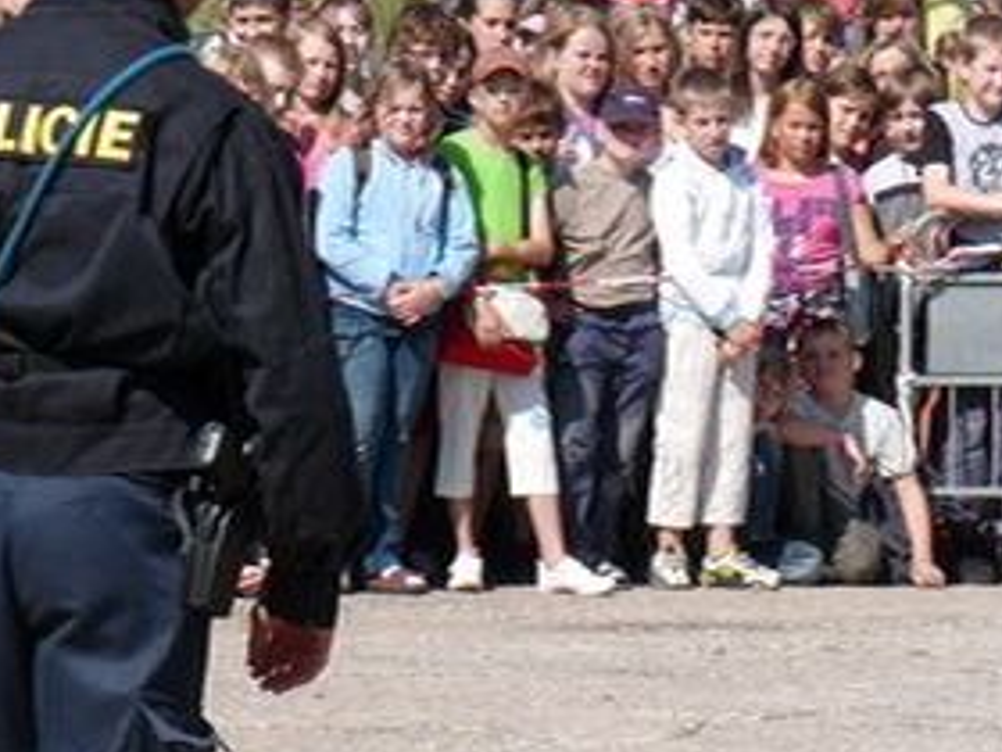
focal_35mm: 486
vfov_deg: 3.1
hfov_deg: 4.1
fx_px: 14068
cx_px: 644
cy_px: 591
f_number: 5
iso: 100
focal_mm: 37.8
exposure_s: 1/640
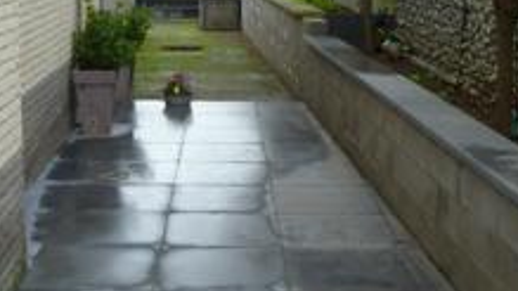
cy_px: 121
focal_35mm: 67
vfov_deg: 18.0
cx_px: 218
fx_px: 920
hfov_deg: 31.4
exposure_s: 1/40
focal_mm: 5
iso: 80
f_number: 2.8
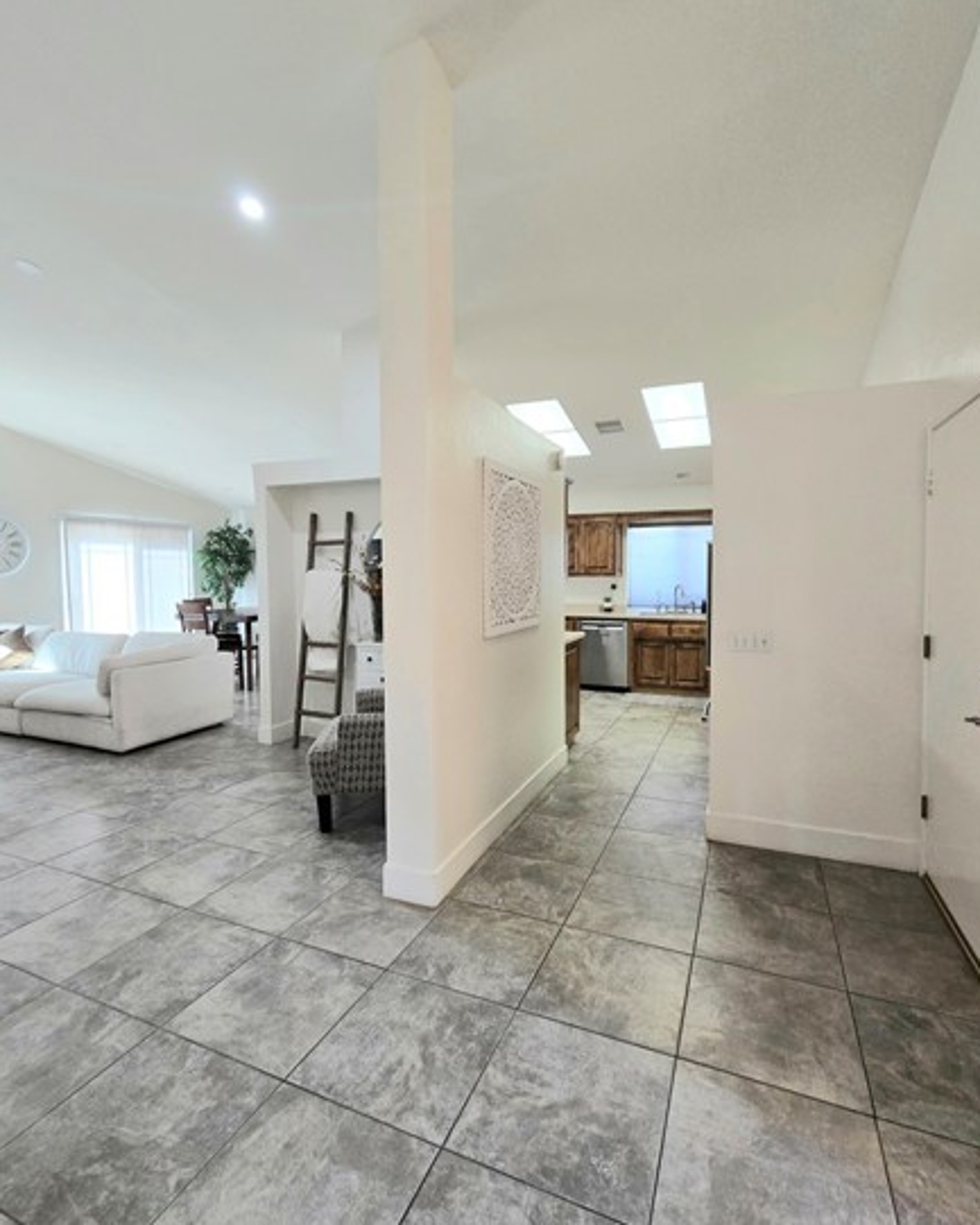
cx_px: 505
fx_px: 544
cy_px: 593
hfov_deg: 84.0
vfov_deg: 96.8
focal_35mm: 15
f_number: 2.2
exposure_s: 1/60.2
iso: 200
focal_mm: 2.2
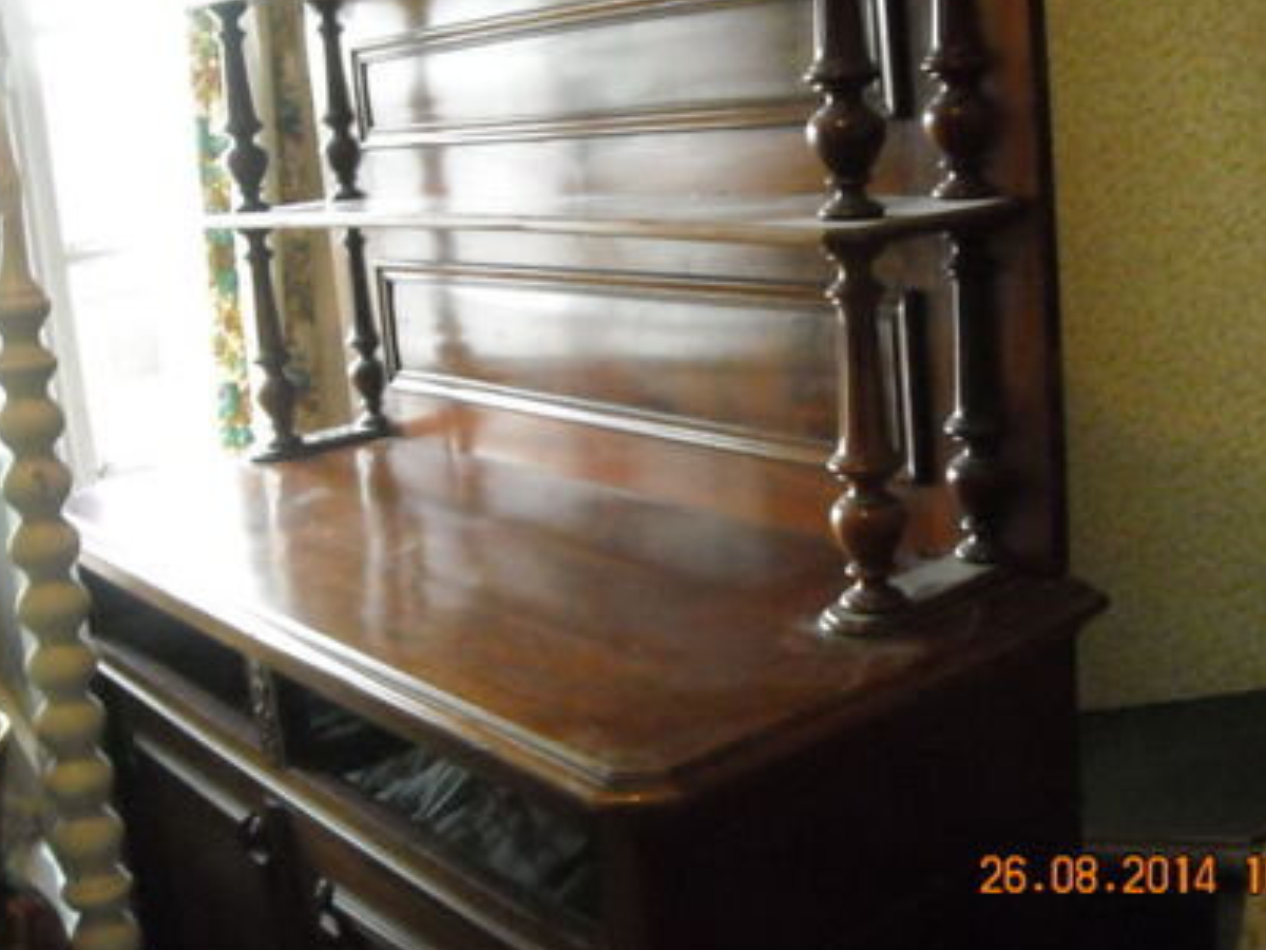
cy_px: 424
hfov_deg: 44.8
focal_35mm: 42
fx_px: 1536
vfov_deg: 34.3
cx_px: 665
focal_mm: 5.7
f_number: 2.8
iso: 800
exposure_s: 1/36
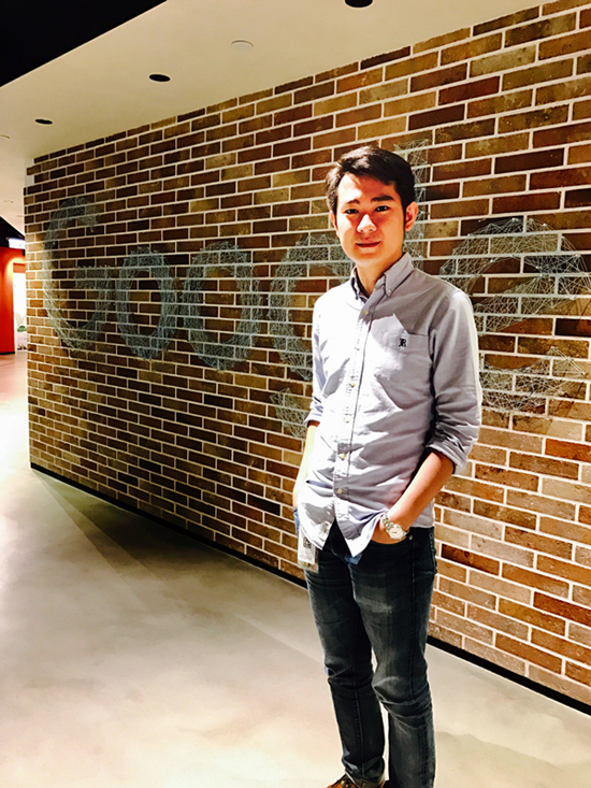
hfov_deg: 49.8
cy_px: 394
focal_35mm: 28
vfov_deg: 63.4
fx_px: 637
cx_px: 296
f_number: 1.8
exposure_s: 1/17
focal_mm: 3.99
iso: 80
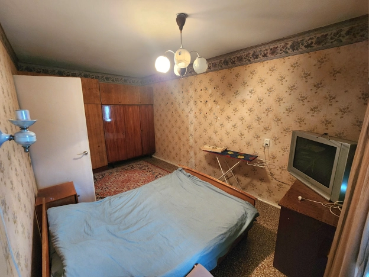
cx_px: 184
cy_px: 138
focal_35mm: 13
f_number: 2.2
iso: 640
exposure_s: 1/25.1
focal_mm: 2.2
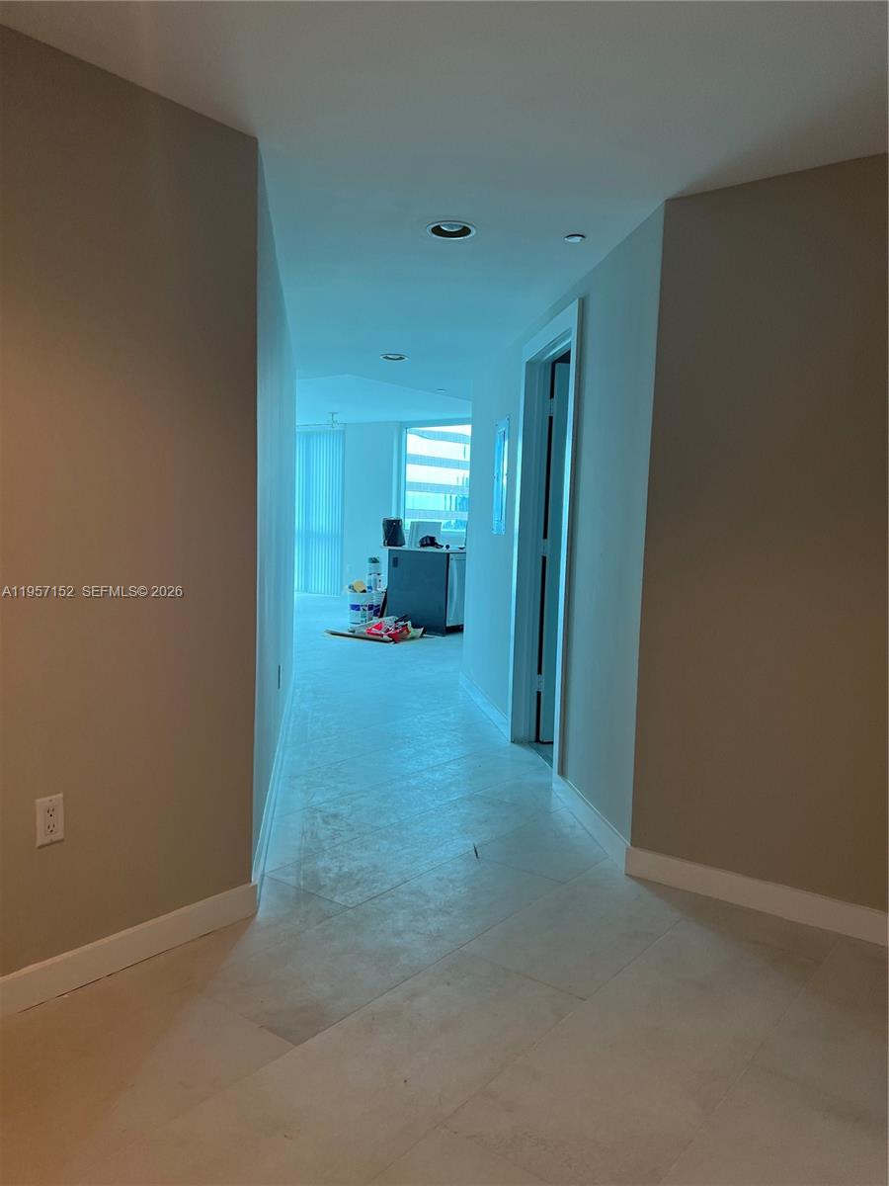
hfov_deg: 53.1
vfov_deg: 67.3
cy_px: 593
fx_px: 890
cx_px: 444
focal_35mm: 26
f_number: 1.5
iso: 80
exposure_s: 1/120
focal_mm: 5.7
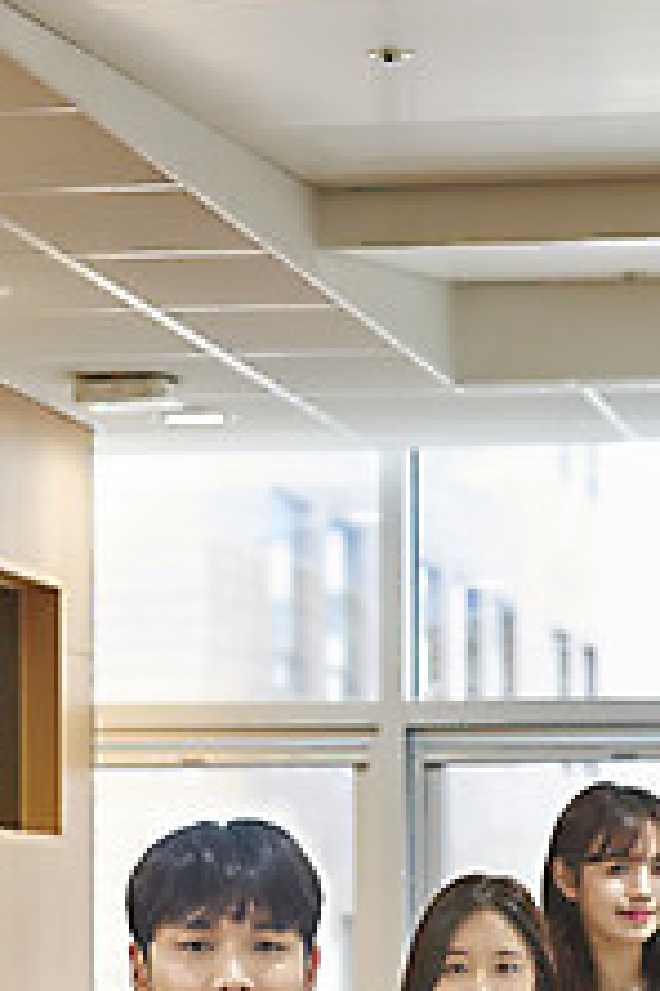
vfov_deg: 12.6
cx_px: 386
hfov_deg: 8.5
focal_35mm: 162
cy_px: 870
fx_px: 4455
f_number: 3.5
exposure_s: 1/125
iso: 1600
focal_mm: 90
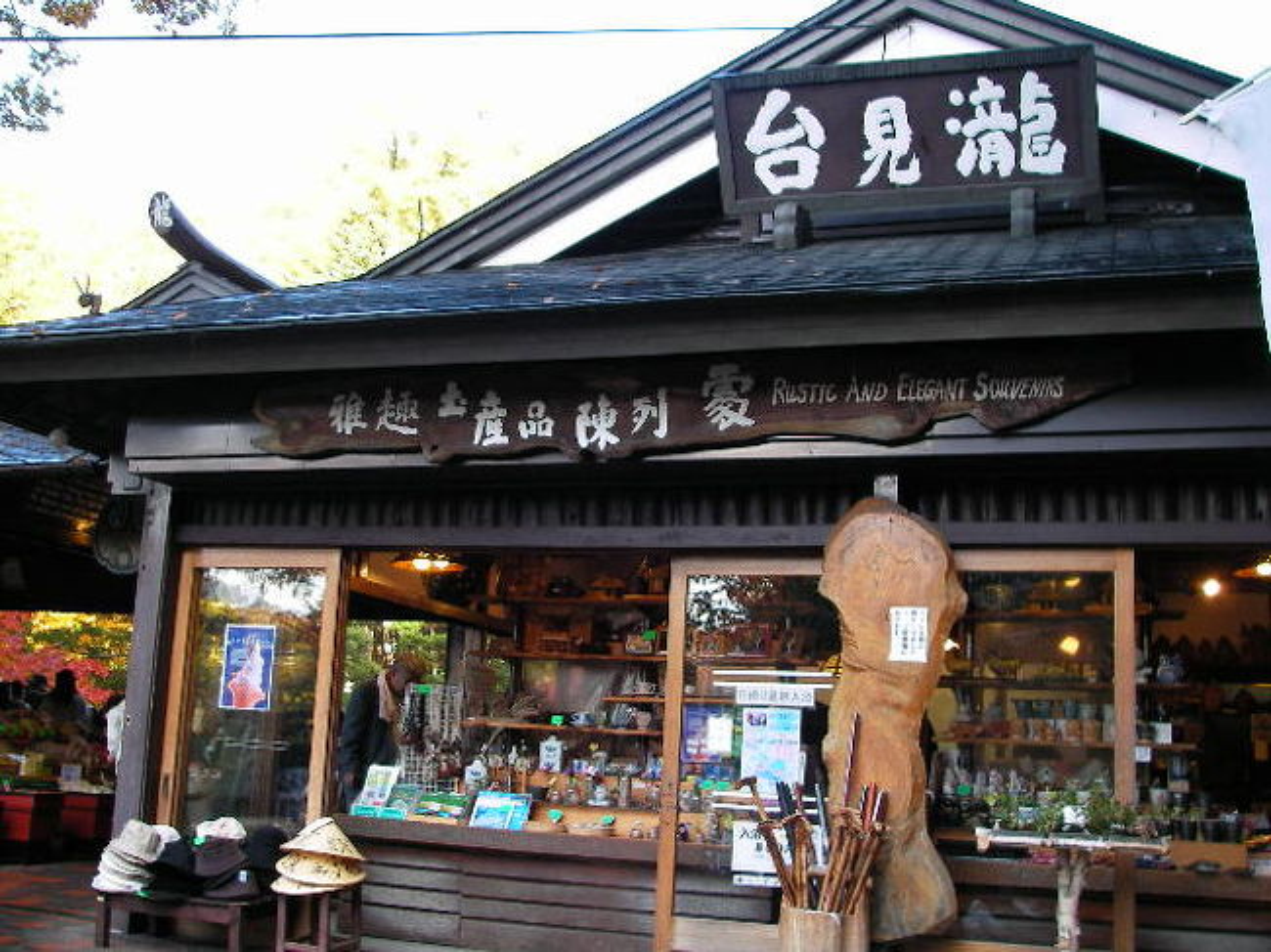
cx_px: 636
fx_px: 1395
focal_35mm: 38
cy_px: 476
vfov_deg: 37.7
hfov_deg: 49.0
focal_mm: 6.3
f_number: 3.3
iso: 50
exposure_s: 1/52.3
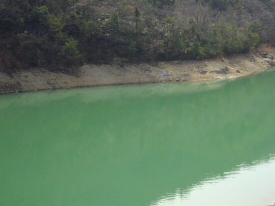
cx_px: 192
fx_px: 548
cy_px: 52
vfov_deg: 21.1
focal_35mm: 69
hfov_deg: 27.9
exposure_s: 1/250
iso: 100
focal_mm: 6.2
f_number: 5.6
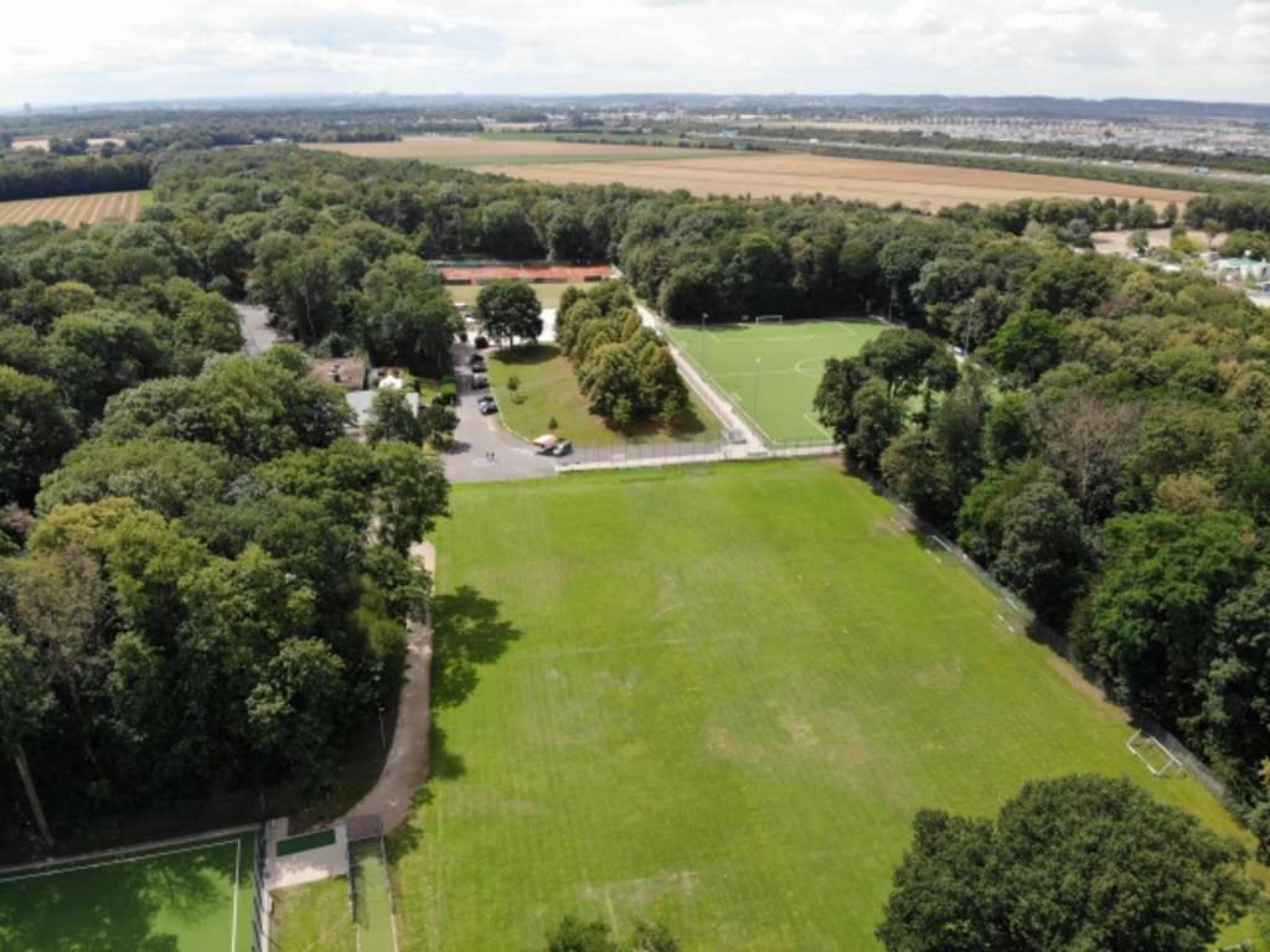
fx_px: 881
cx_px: 635
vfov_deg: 56.8
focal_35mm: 24
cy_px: 476
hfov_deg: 71.6
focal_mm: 4.5
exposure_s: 1/709
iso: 105
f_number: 2.8
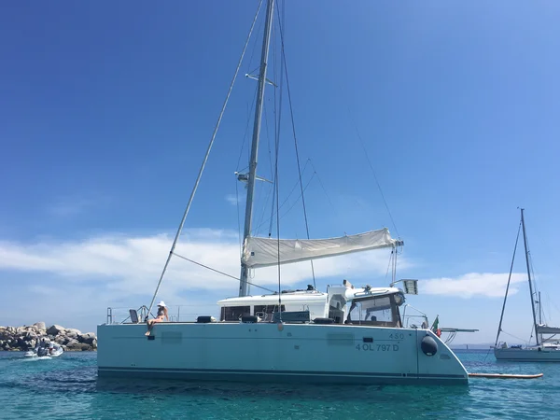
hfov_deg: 61.7
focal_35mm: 29
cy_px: 210
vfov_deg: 48.2
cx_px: 280
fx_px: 469
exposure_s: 1/2331
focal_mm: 4.15
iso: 25
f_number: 2.2
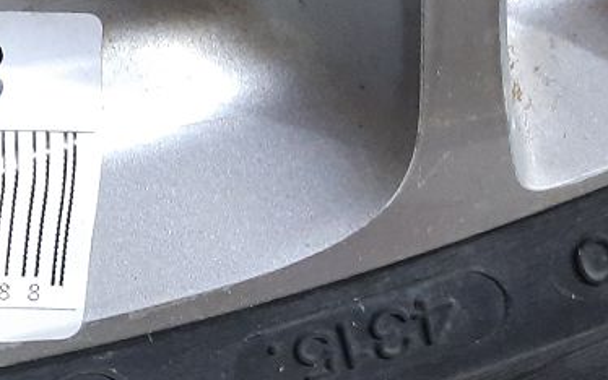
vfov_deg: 15.4
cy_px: 154
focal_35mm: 85
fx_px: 1409
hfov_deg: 21.4
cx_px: -234
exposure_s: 1/50
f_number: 2
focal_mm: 4.6
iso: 320
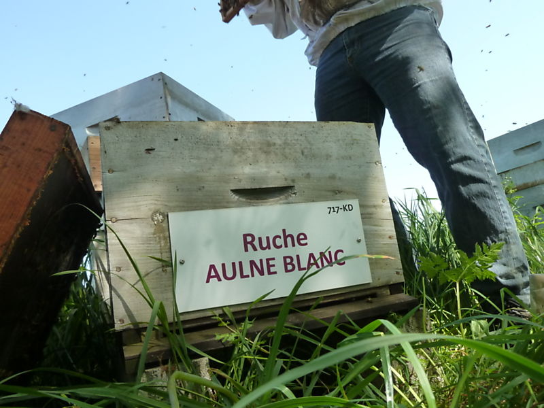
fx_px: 424
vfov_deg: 51.4
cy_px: 204
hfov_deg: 65.3
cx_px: 272
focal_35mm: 27
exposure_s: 1/250
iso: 200
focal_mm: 4.4
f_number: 4
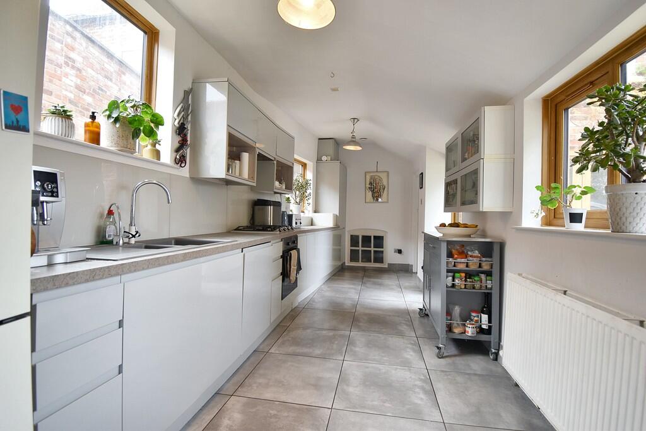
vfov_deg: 72.1
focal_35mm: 16
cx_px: 323
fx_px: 296
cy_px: 216
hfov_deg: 95.0
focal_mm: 11
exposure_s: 1/15
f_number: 5
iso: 100
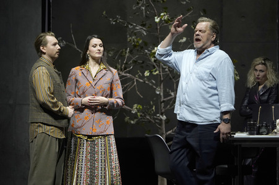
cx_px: 140
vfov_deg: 4.5
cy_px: 92
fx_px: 2346
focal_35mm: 303
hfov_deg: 6.8
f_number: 6.3
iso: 3200
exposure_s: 1/125
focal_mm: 303
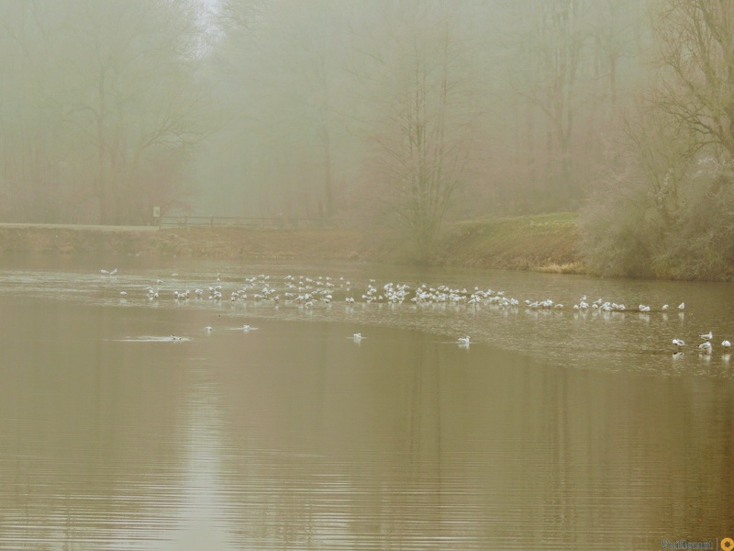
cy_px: 276
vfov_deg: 12.3
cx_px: 367
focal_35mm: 120
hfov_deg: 16.4
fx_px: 2544
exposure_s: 1/100
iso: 110
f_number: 4.2
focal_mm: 21.4
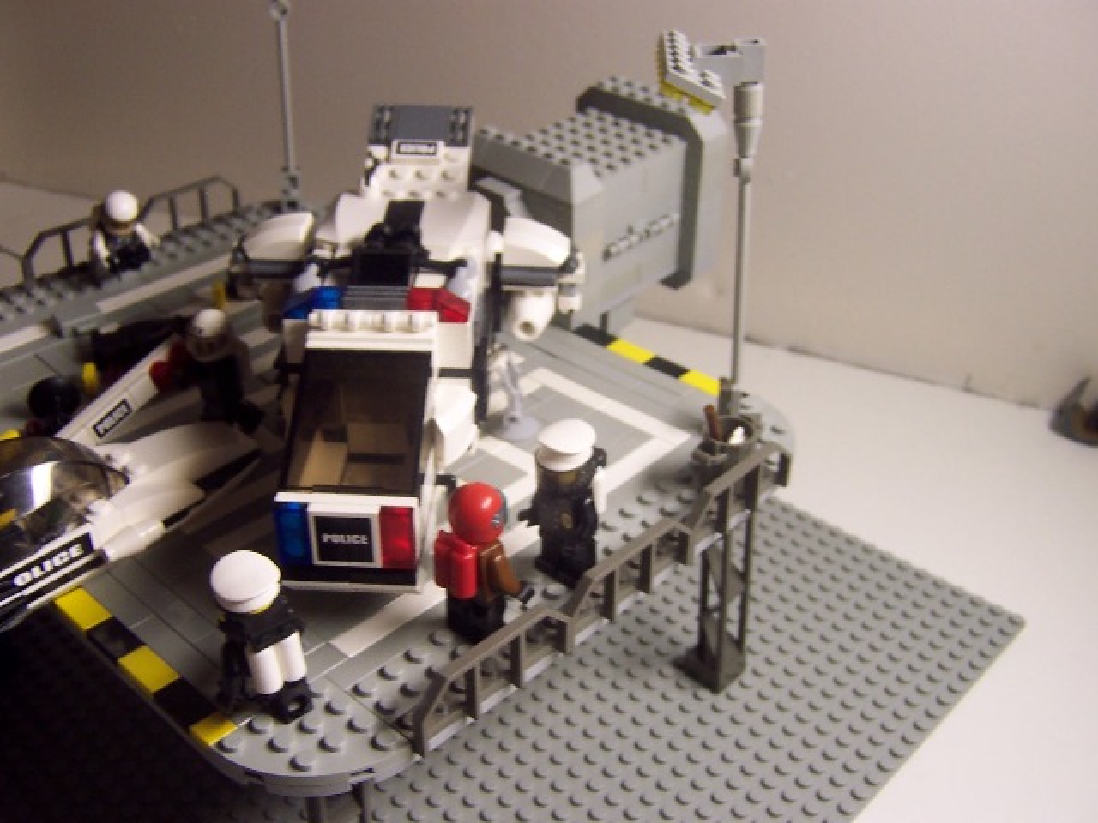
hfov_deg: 51.4
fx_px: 1142
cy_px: 412
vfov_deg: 39.7
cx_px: 549
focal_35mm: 36
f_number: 2.8
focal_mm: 5.6
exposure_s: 1/30
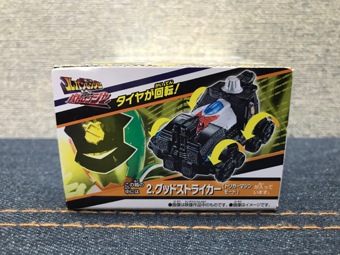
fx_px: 275
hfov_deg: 63.4
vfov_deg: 49.7
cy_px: 128
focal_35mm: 28
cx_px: 170
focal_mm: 3.99
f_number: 1.8
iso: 50
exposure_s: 1/17
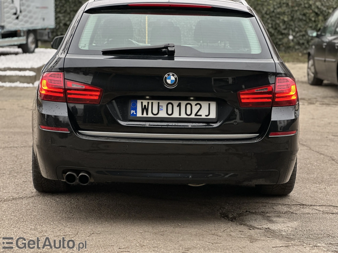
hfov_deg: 25.3
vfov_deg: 19.1
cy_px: 126
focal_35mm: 77
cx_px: 169
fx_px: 752
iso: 125
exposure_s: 1/121
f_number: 2.8
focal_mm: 9
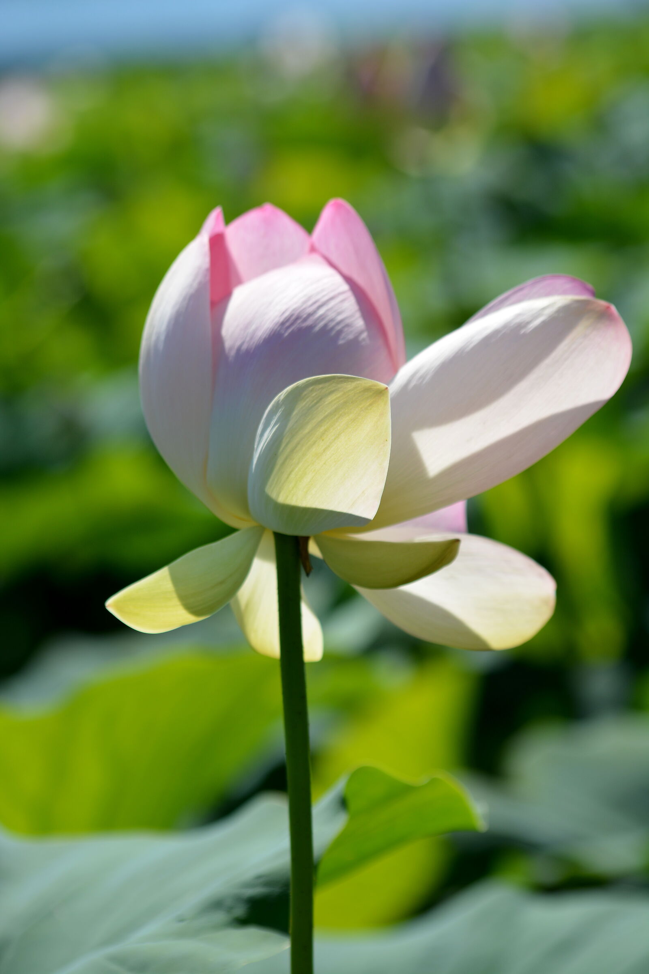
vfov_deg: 11.2
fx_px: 4948
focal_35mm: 183
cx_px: 324
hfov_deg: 7.5
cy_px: 487
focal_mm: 122
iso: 100
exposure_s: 1/640
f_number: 5.6
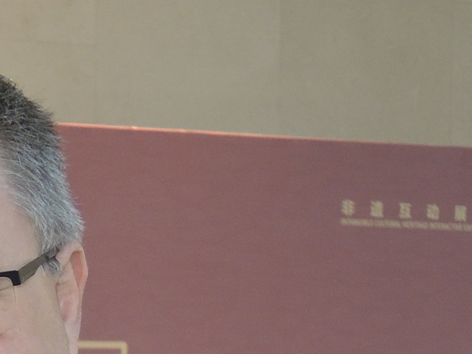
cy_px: 711
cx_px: -403
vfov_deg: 10.5
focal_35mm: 129
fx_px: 1759
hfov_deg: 13.5
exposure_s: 1/40
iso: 180
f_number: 2
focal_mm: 6.5
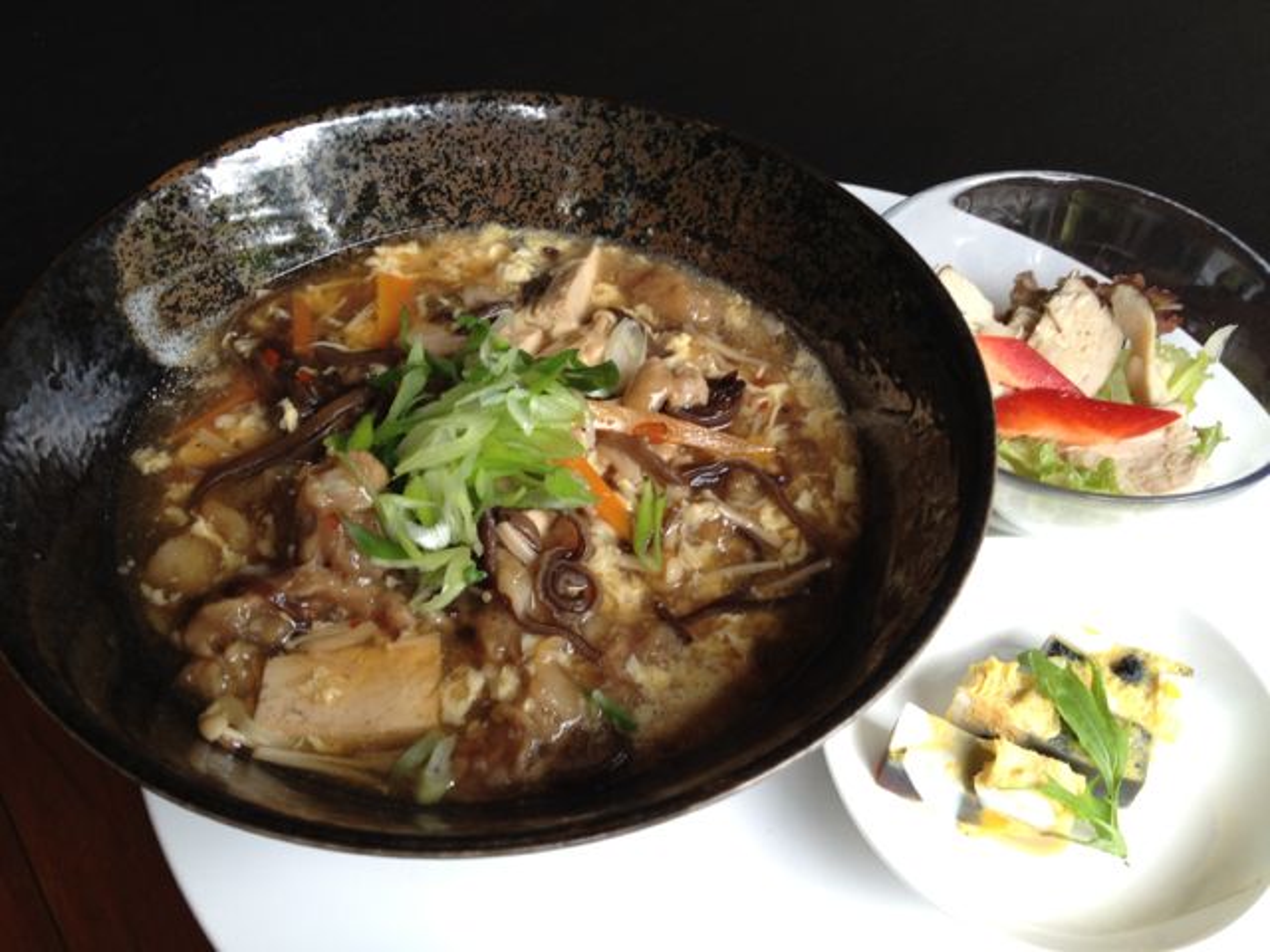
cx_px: 635
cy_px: 476
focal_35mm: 35
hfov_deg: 52.6
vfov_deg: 40.7
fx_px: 1284
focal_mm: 4.28
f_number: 2.4
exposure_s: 1/120
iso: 64
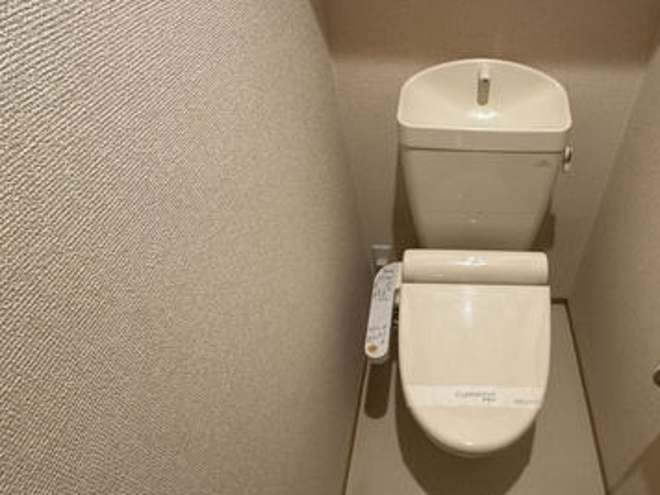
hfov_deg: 73.2
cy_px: 317
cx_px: 458
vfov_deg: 60.1
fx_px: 419
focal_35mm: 22
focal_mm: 2.22
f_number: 2.2
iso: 250
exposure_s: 1/60
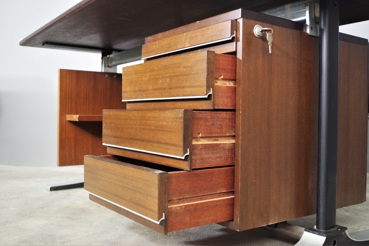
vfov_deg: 36.9
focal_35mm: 36
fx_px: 369
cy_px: 123
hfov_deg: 53.1
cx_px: 184
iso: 1600
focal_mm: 24.38
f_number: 4
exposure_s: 1/60
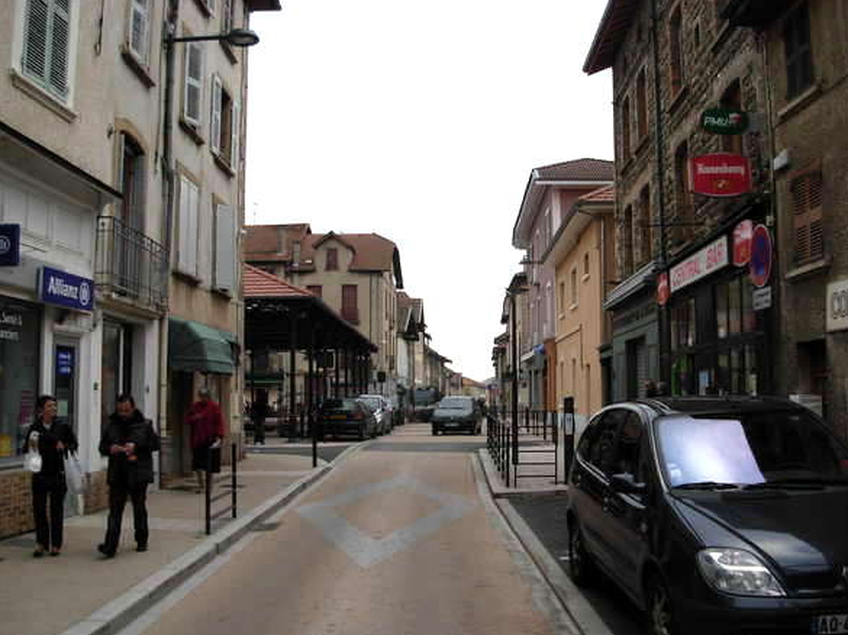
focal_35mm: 39
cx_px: 433
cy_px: 322
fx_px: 955
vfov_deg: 36.8
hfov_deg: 47.9
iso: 79
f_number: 2.9
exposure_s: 1/627
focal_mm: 6.3
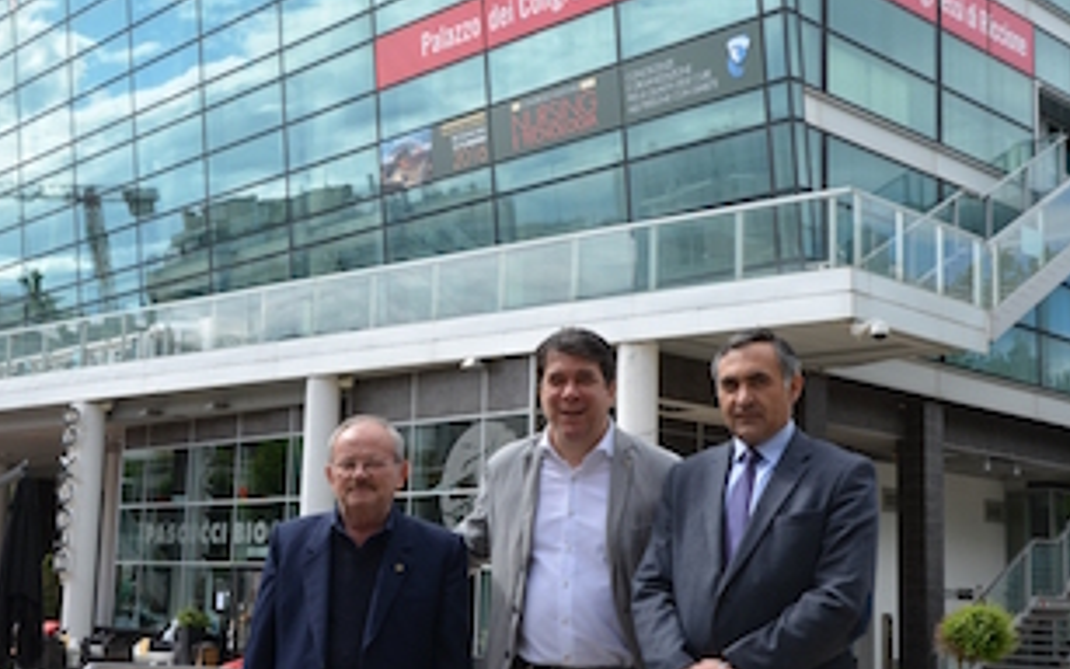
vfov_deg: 26.0
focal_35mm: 50
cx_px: 491
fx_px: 1448
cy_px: 371
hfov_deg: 40.5
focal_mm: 25
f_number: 8
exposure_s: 1/250
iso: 200
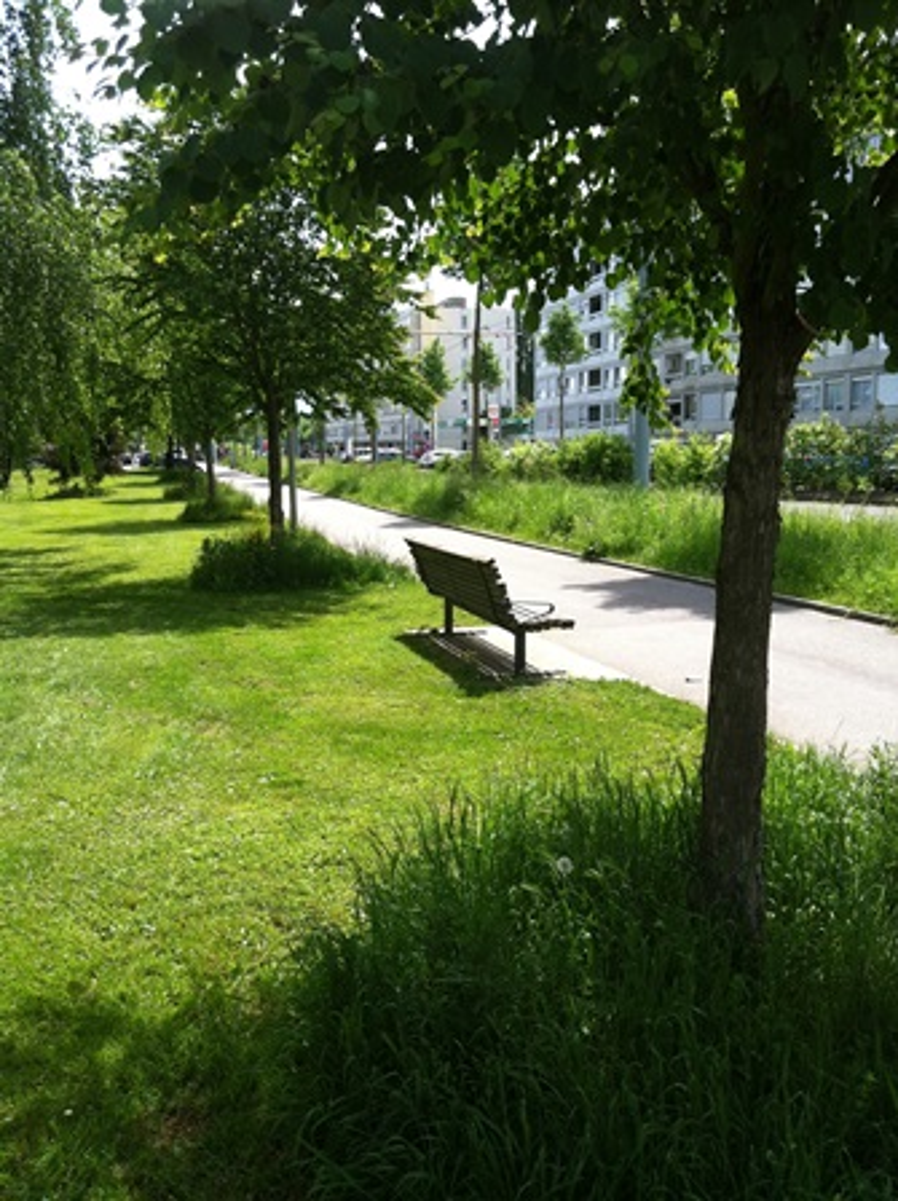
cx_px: 449
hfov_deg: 40.6
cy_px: 600
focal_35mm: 35
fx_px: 1213
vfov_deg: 52.7
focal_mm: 3.85
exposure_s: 1/487
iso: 80
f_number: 2.8
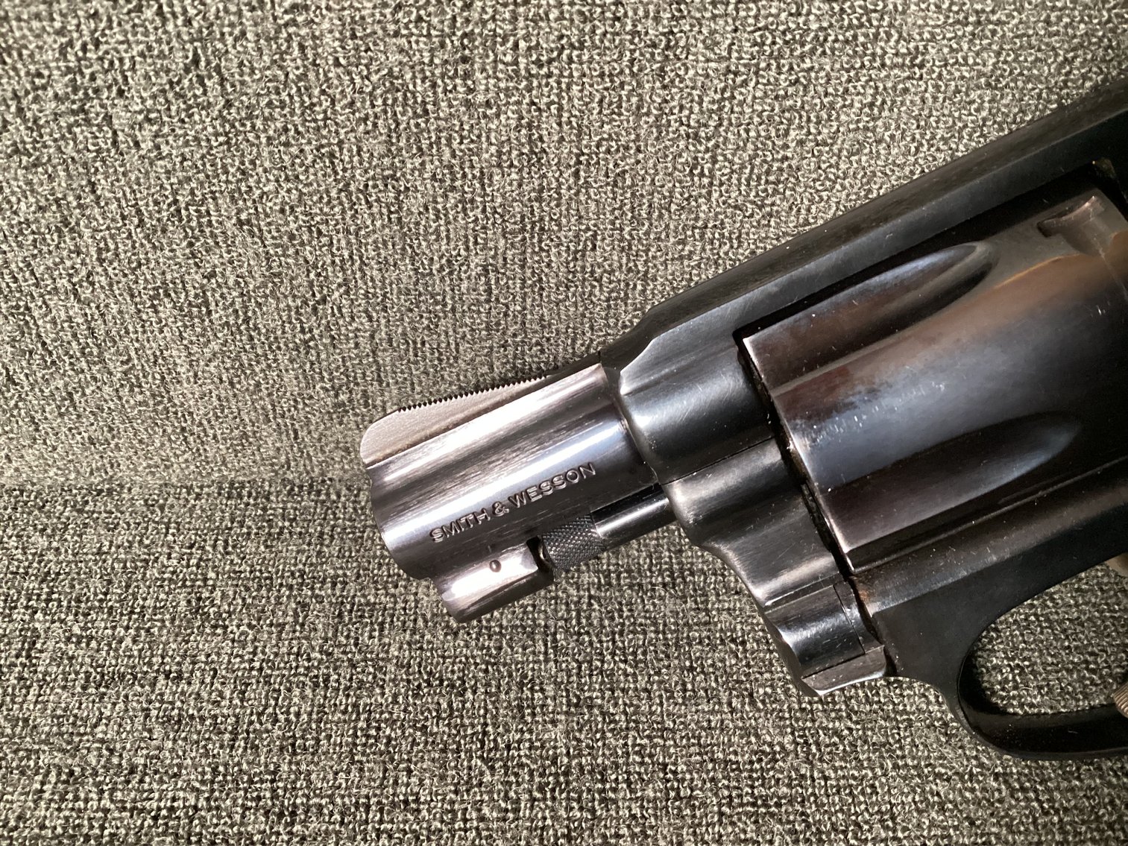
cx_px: 564
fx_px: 1010
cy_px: 423
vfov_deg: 45.4
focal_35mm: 31
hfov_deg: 58.3
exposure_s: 1/40
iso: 400
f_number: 2.4
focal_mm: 3.3
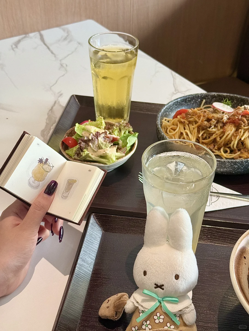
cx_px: 124
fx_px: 460
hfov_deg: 30.3
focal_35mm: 48
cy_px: 166
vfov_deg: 39.7
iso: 200
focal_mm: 6.76
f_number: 1.78
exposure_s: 1/60
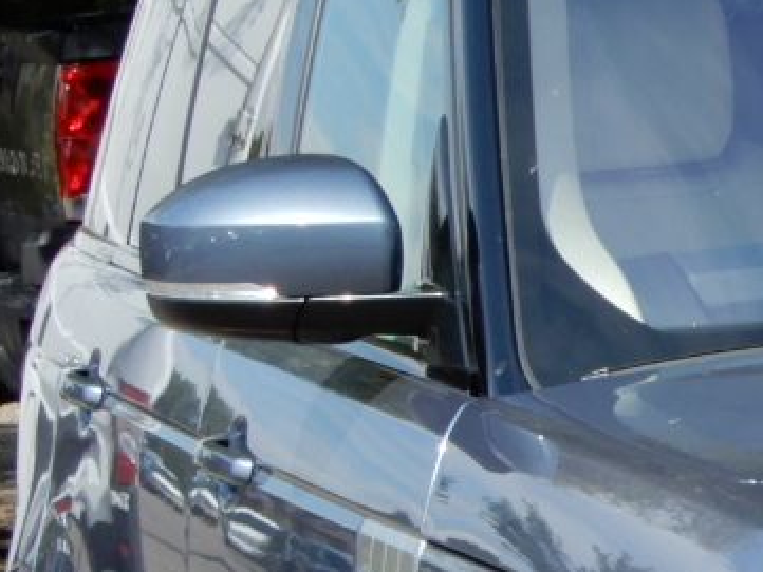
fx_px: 8313
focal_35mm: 377
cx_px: 1412
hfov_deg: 5.2
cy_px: 604
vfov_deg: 3.9
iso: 80
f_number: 5
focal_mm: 15.2
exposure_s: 1/400
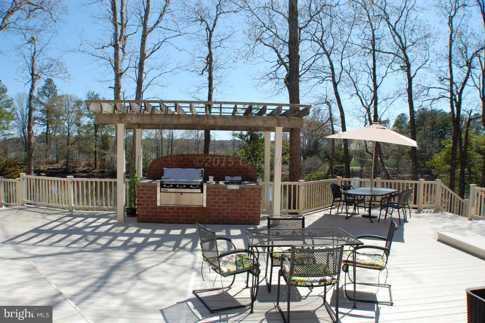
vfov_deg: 43.5
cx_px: 242
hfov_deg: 62.0
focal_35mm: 30
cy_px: 162
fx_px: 404
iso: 200
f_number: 9
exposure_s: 1/320
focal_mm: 20
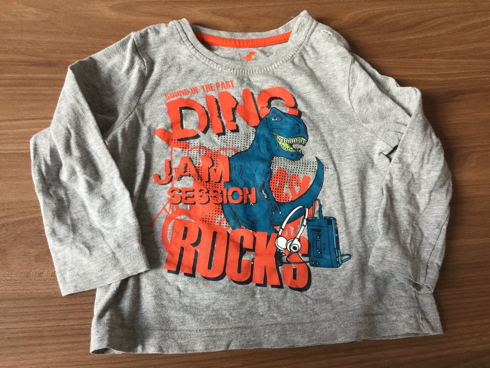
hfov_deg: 61.7
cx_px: 245
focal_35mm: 29
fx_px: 411
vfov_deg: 48.2
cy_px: 184
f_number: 2.2
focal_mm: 4.15
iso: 64
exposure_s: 1/33
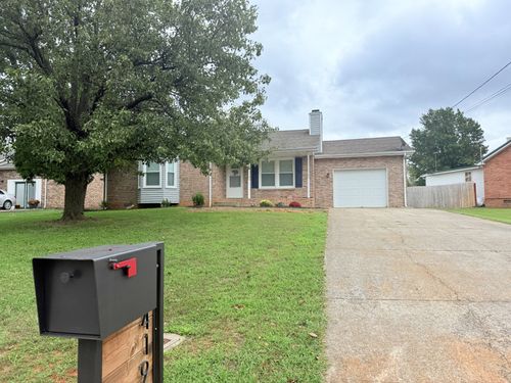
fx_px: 354
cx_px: 256
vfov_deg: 56.8
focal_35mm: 24
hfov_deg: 71.6
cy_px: 192
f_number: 1.78
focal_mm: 6.76
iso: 100
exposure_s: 1/2801
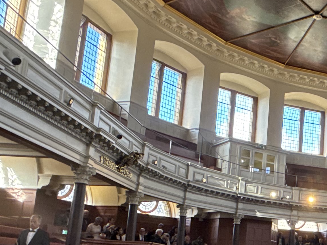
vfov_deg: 29.1
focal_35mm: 49
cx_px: 361
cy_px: 193
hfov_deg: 33.7
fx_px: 463
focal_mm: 2.22
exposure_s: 1/99
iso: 200
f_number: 2.2
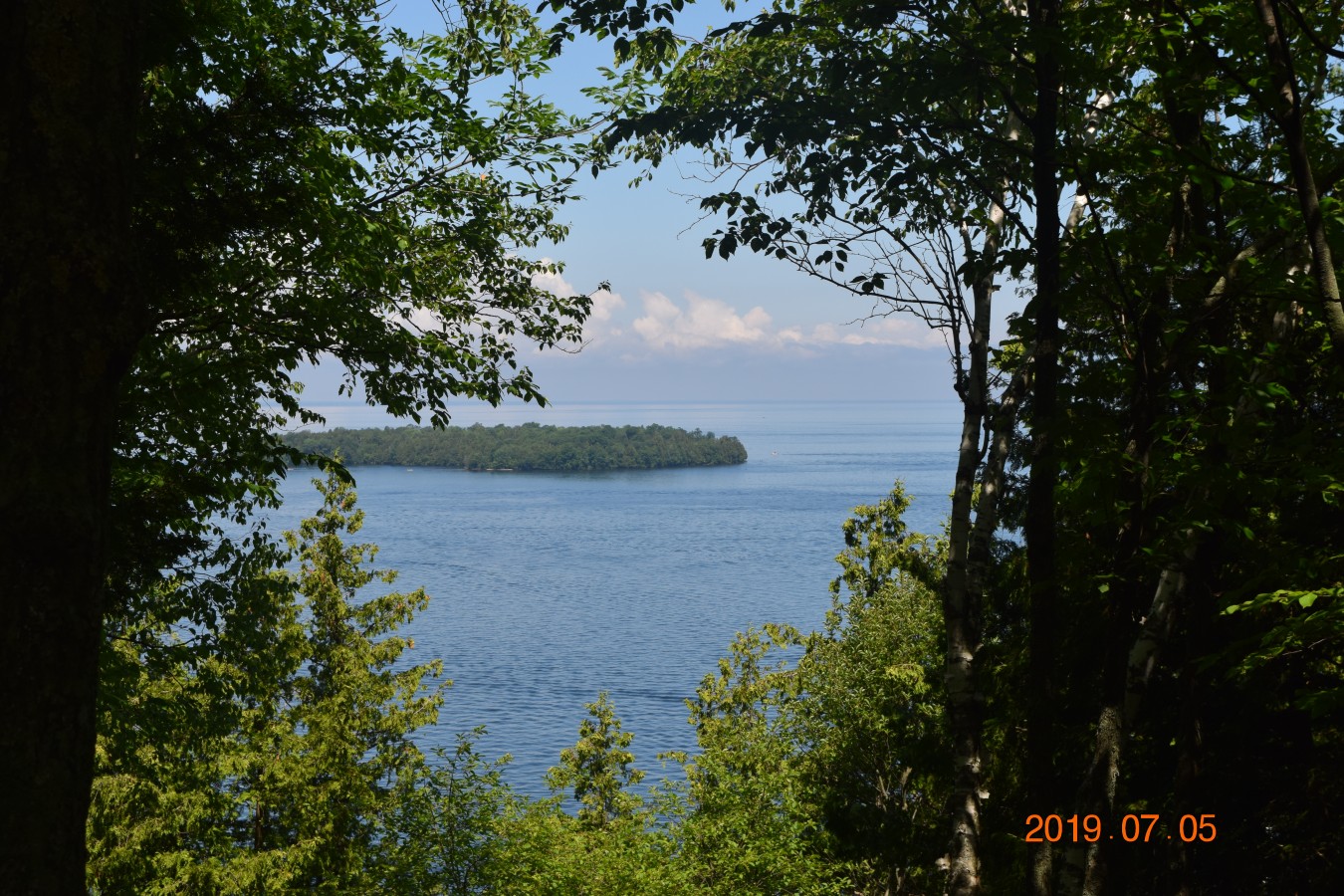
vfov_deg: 20.2
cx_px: 672
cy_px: 448
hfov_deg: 29.9
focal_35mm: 68
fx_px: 2520
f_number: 10
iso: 200
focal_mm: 45
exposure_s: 1/400
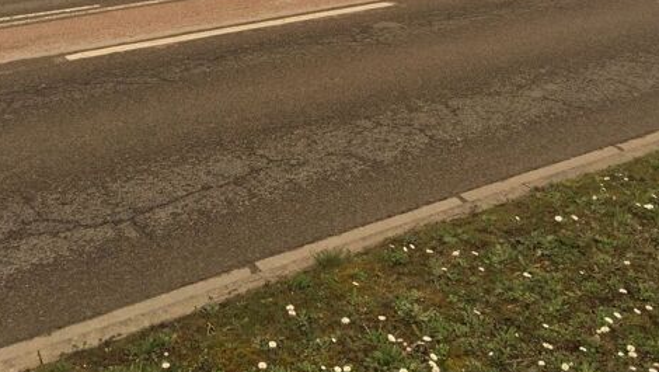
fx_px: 752
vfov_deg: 26.5
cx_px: 328
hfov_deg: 47.3
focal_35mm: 43
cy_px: 11
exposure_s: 1/1276
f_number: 2.2
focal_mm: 4.15
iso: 32
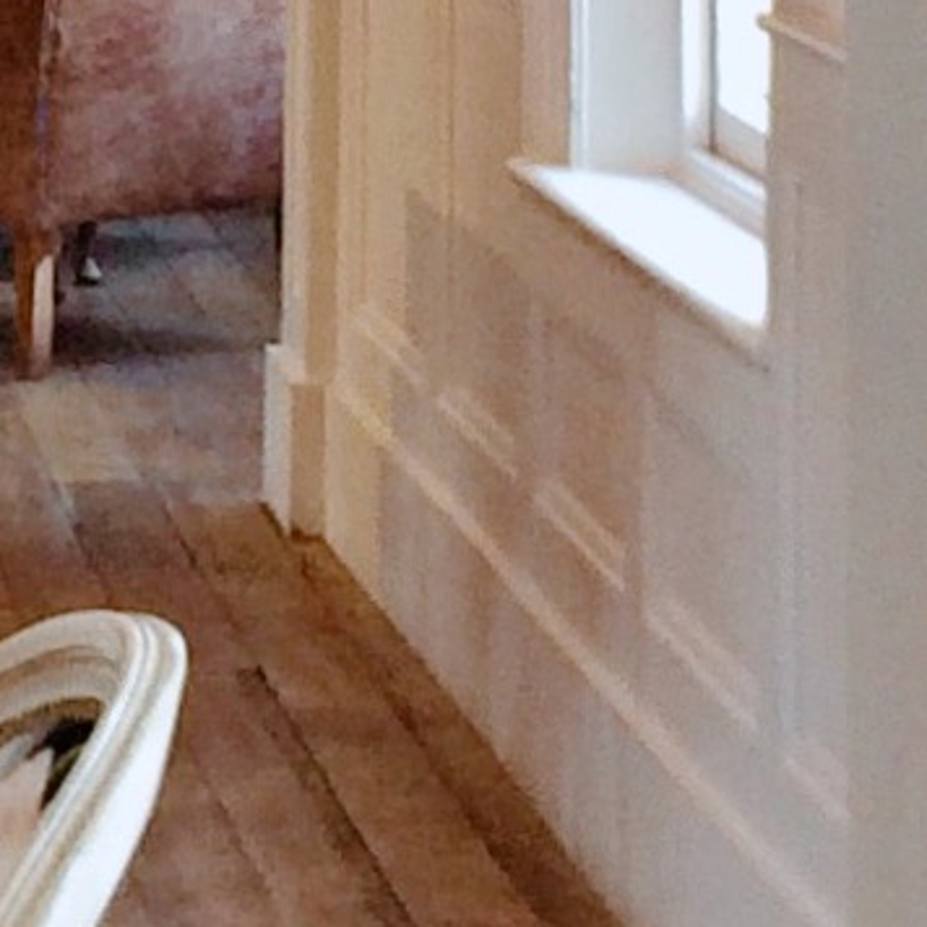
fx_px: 6938
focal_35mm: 229
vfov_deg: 7.4
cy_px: -855
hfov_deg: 7.6
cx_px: -273
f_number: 2.2
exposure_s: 1/50
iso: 40
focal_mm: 4.15
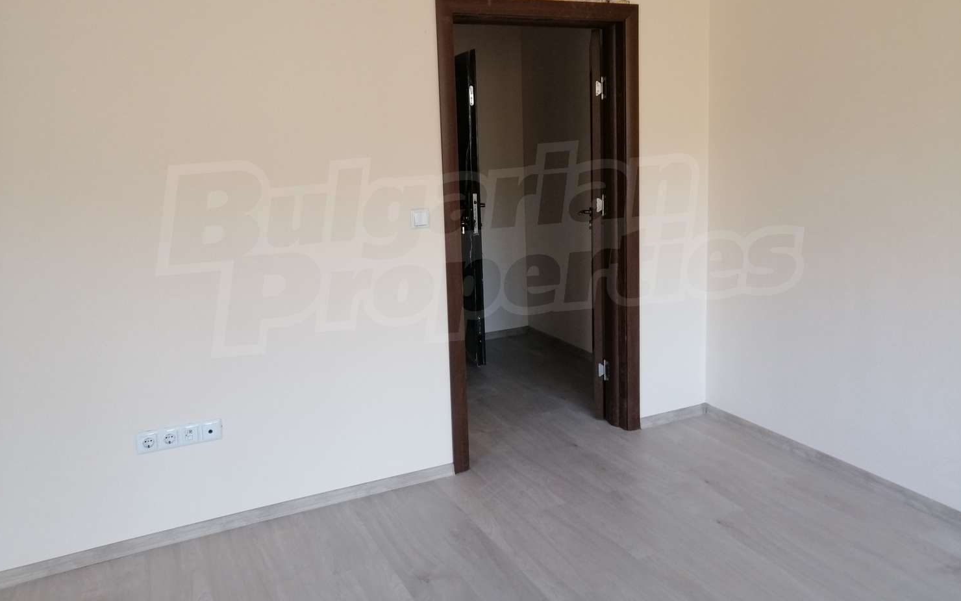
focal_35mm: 29
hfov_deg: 64.6
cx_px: 480
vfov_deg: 43.0
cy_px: 249
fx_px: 760
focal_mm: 3.95
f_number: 1.8
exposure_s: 1/50
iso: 100
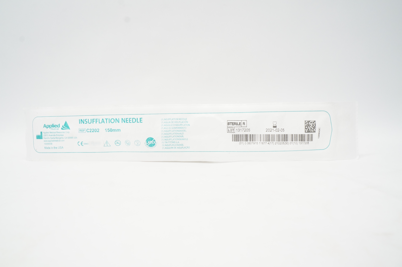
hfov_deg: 67.4
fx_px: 301
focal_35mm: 27
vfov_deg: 47.8
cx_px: 201
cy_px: 134
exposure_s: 1/25
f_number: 10
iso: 800
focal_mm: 18
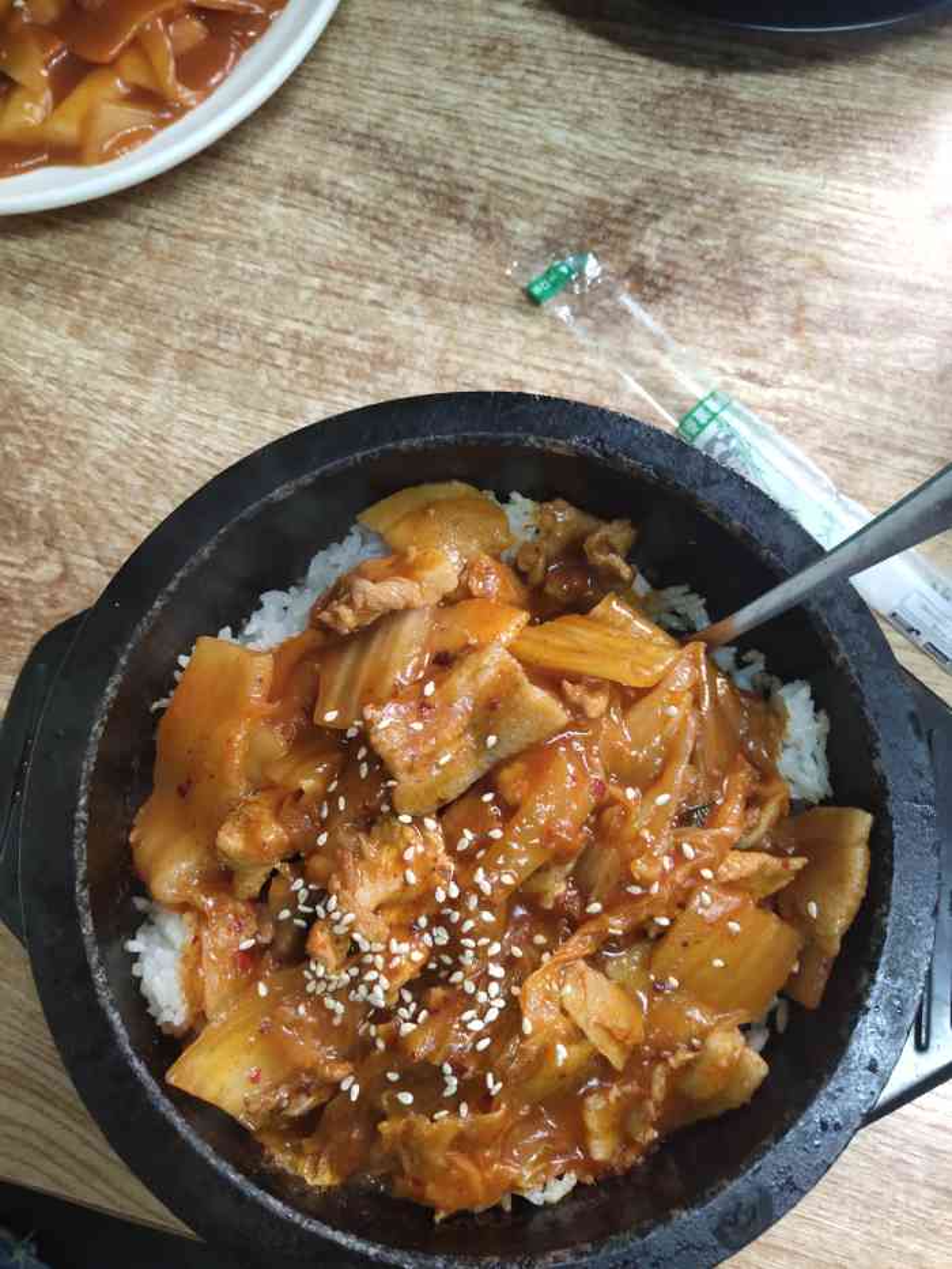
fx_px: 1063
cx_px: 476
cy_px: 634
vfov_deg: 61.7
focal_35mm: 29
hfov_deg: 48.2
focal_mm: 4.27
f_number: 1.8
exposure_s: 1/50
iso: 248
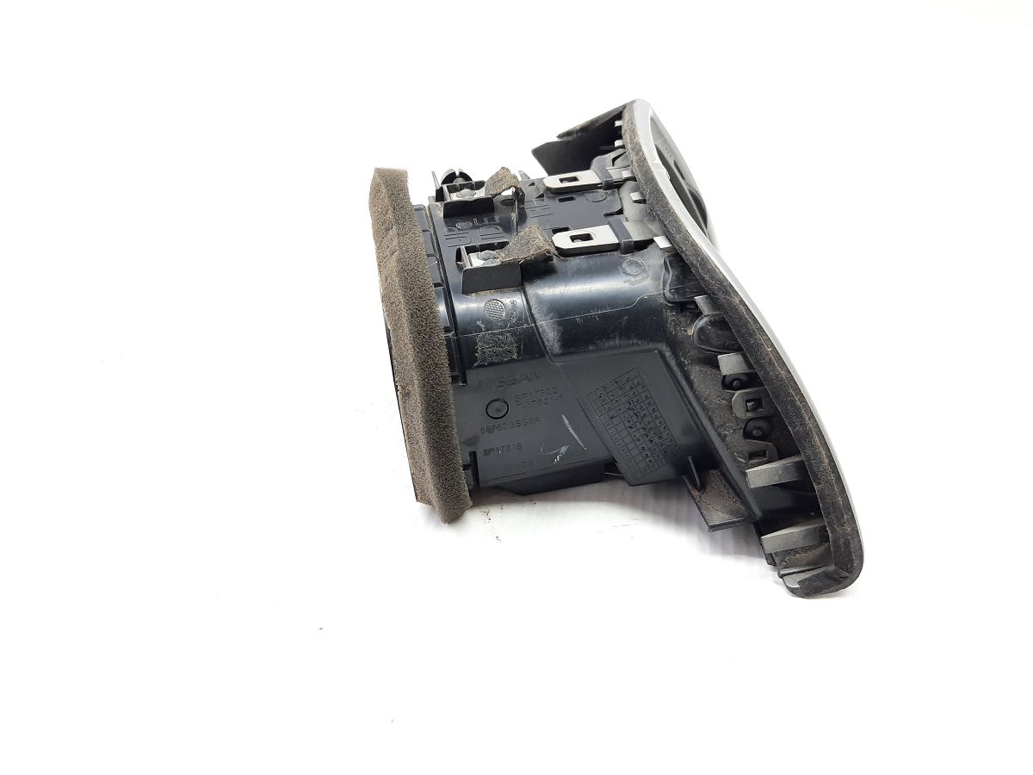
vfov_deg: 54.9
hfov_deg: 69.4
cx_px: 516
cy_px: 388
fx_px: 746
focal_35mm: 25
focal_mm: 4.6
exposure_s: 1/50
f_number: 2
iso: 160
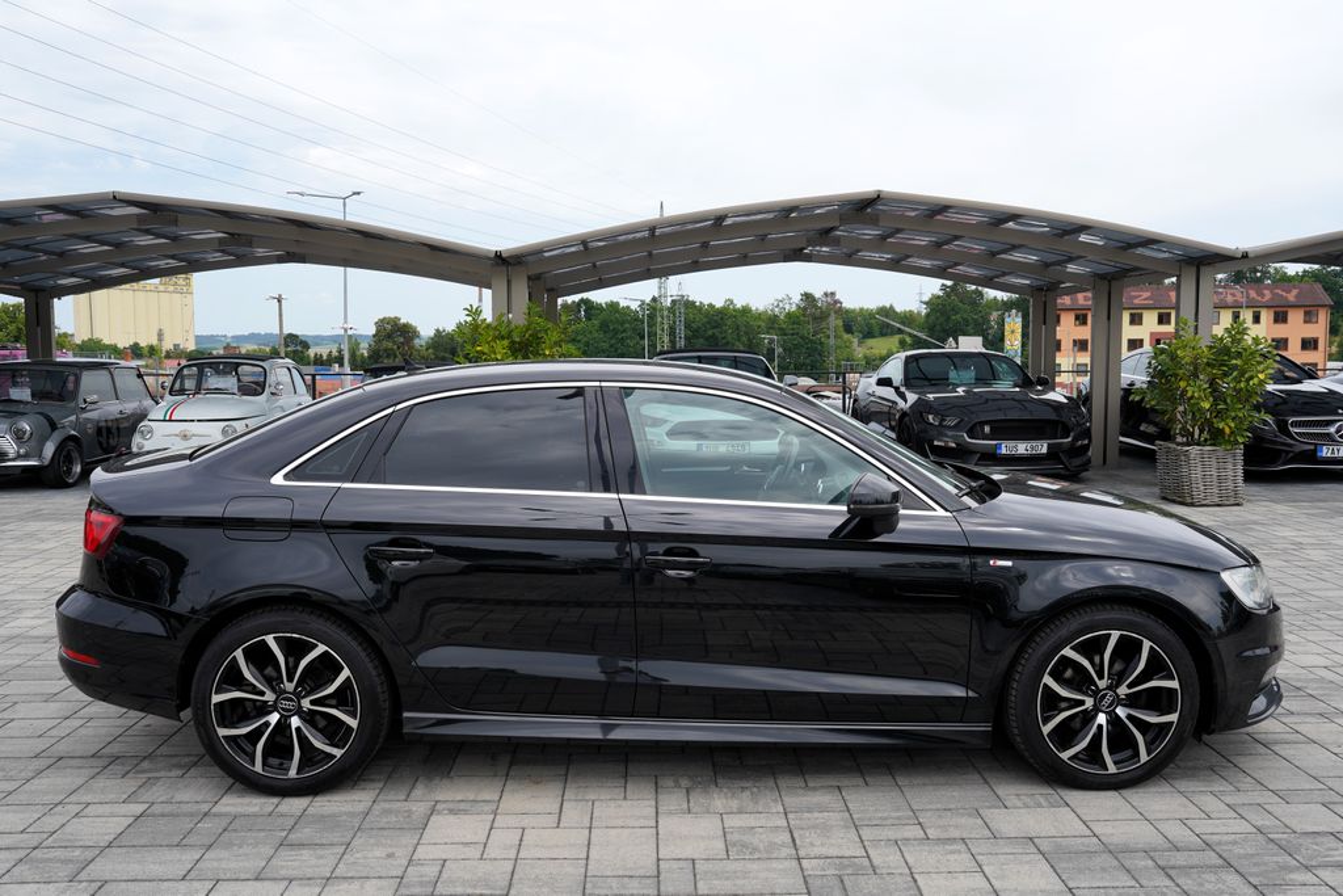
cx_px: 672
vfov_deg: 45.0
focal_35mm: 29
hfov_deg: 63.7
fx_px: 1082
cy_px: 448
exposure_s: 1/200
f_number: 7.1
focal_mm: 29
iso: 100
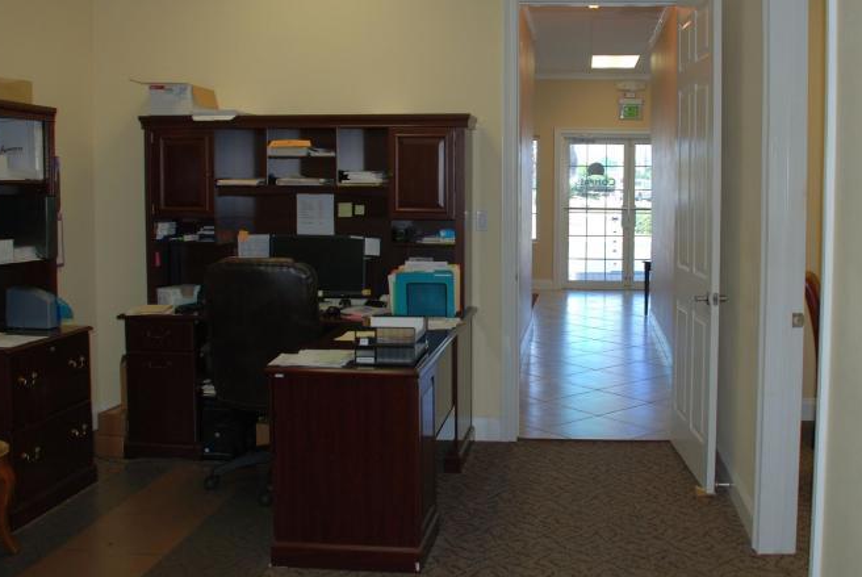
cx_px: 530
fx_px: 983
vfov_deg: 32.6
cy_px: 237
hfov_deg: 47.0
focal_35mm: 41
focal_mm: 20
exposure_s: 1/60
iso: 200
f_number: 3.8
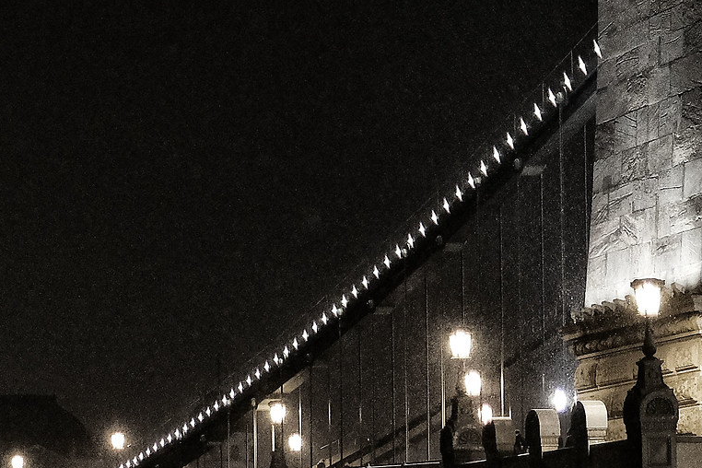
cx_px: -375
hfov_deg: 11.7
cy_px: 507
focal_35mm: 167
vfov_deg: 8.2
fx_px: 3256
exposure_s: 1/125
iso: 1250
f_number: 1.4
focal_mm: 35
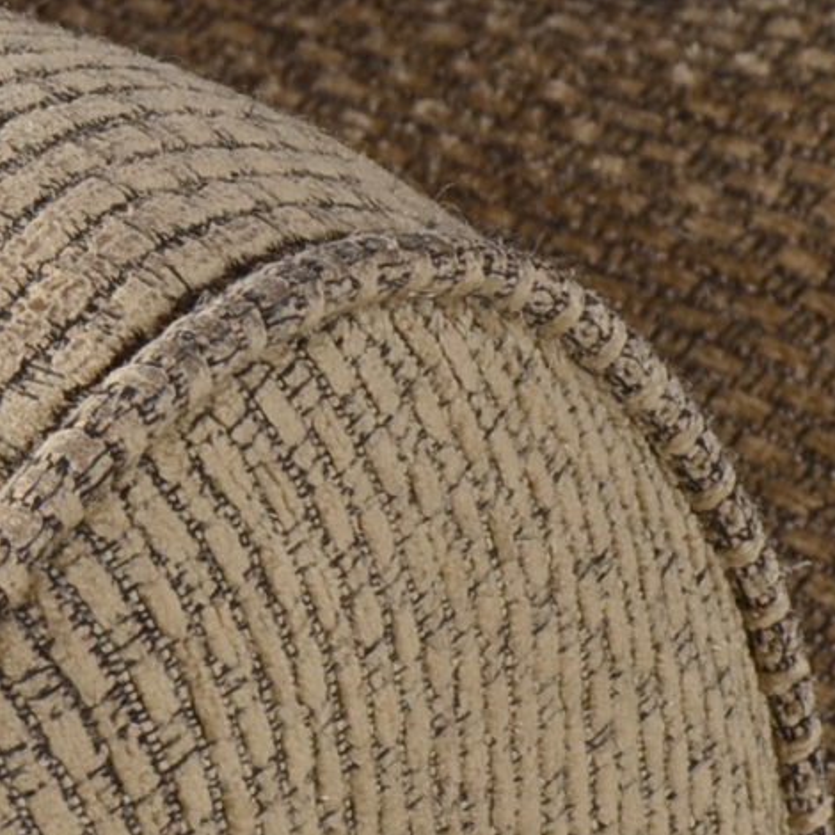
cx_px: -799
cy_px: 823
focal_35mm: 700
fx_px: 19110
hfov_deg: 2.5
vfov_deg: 2.5
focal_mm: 105
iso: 160
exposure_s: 1/160
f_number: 10
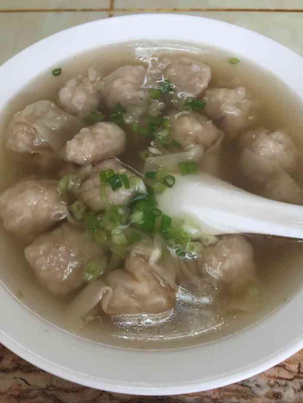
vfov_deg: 61.7
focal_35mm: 29
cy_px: 202
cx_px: 152
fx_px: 338
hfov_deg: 48.2
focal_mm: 4.15
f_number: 2.2
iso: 40
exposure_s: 1/40
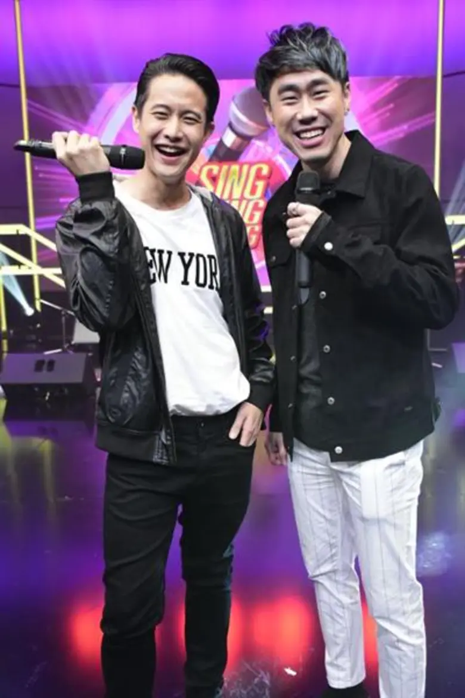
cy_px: 349
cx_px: 232
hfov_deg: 36.9
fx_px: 697
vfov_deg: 53.1
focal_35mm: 36
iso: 2500
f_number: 4.5
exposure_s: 1/640
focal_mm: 24
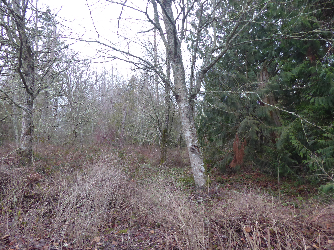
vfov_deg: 54.9
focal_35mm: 25
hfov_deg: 69.4
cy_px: 125
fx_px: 241
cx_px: 167
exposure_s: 1/60
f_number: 3.3
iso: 250
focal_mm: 4.3
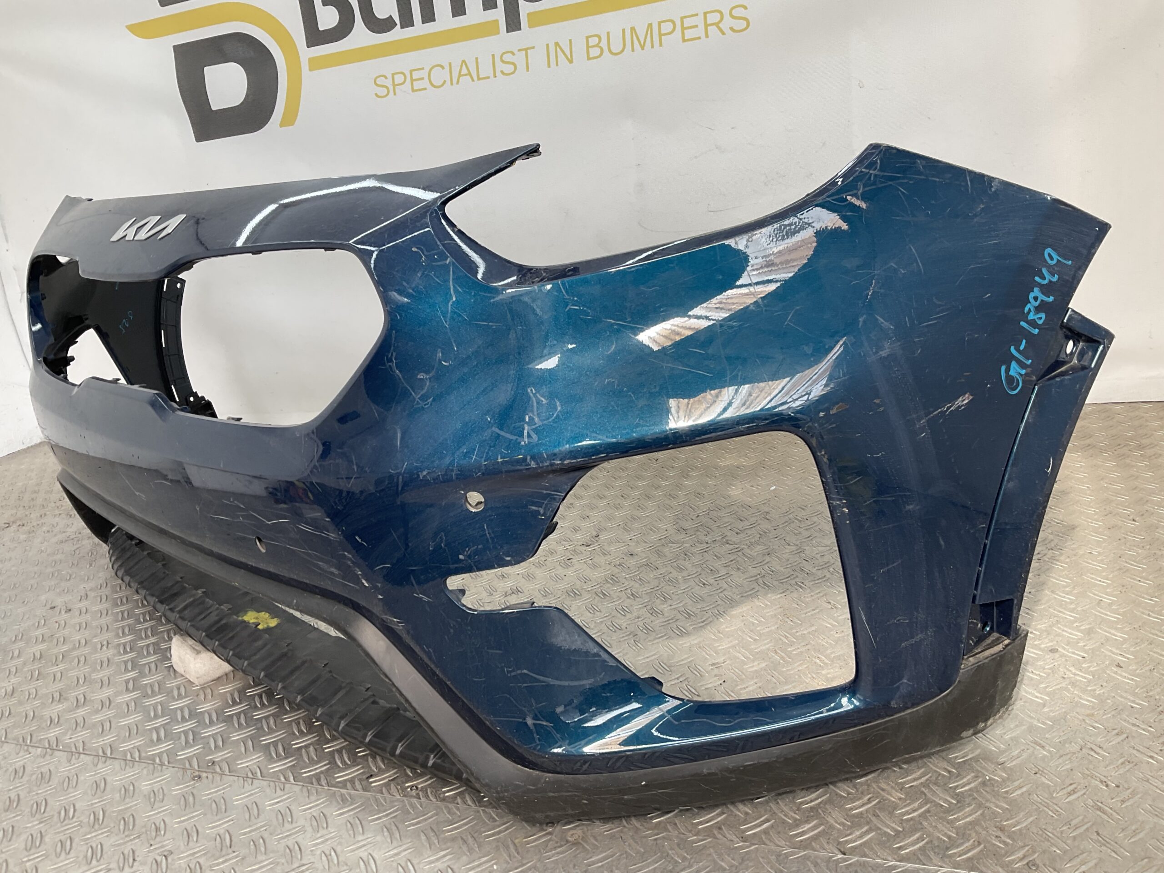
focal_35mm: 29
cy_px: 436
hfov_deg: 61.7
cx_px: 582
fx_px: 975
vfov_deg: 48.2
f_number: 1.8
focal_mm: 3
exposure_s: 1/120
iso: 16
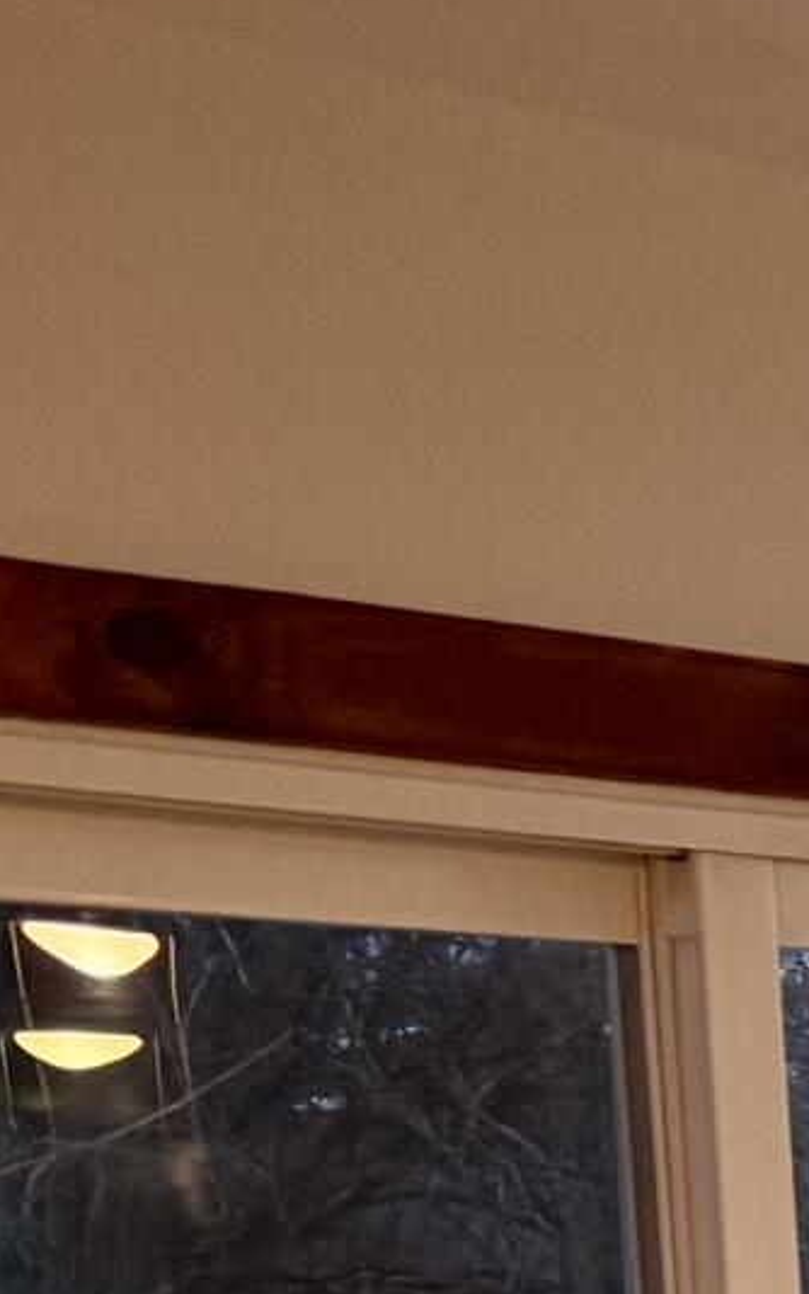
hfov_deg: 6.7
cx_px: 3476
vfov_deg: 13.9
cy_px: 1834
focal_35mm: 143
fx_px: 5042
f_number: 1.78
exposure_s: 1/60
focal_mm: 6.76
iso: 200
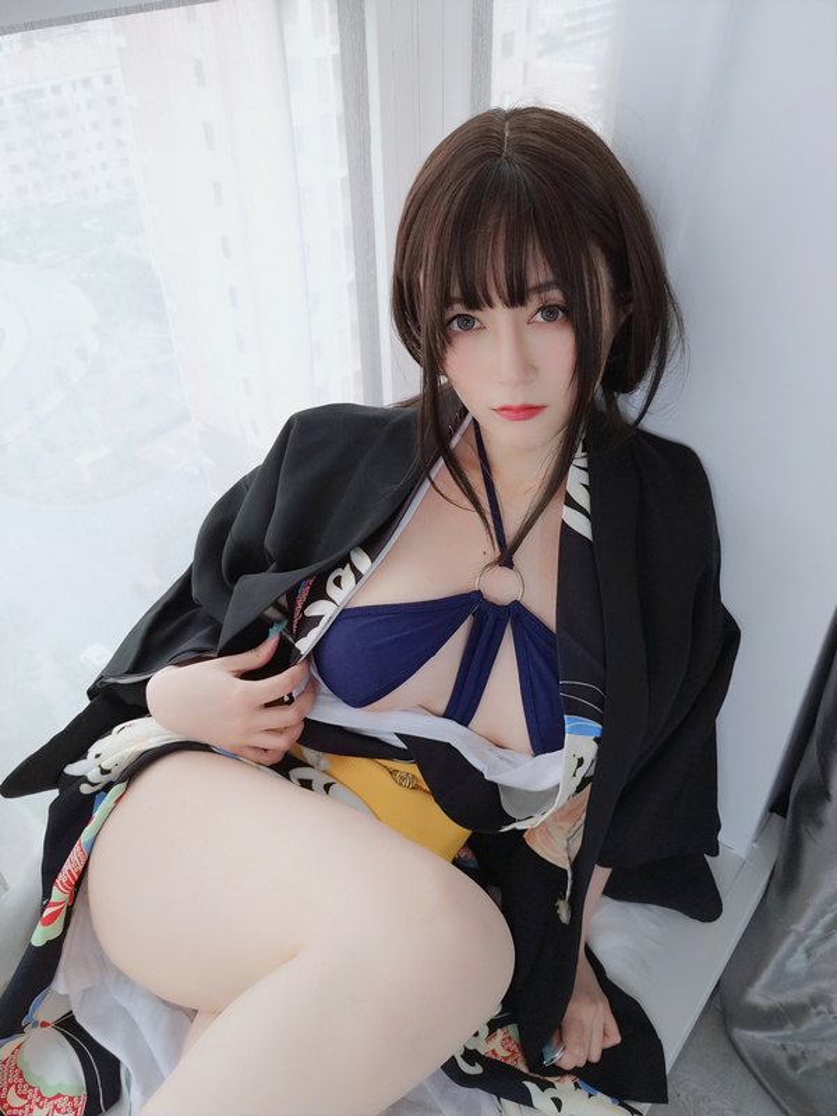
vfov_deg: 69.4
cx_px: 418
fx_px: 806
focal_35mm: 25
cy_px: 558
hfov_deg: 54.9
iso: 125
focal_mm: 4.36
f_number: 1.8
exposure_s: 1/100
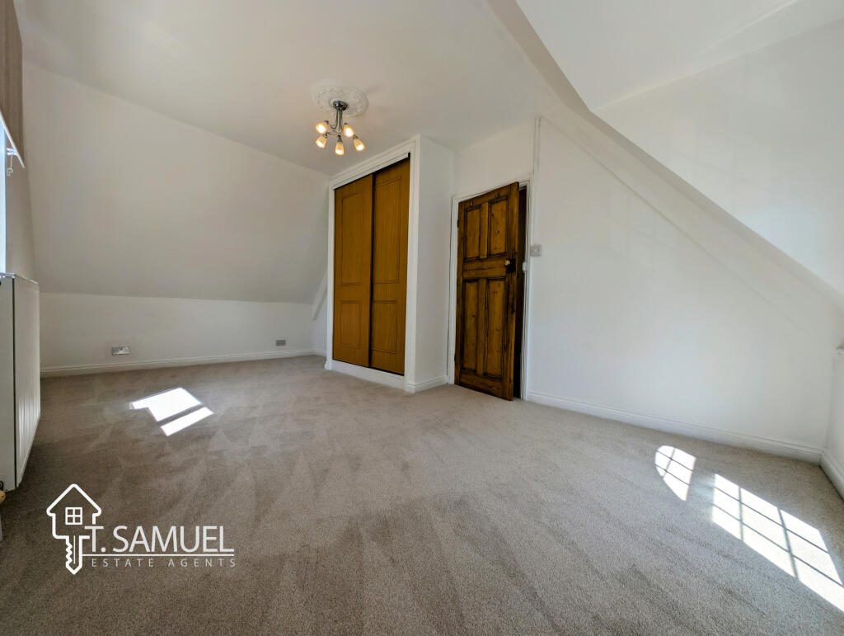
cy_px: 318
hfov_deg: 110.5
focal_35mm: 12
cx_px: 422
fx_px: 293
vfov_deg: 94.6
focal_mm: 2.23
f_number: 1.95
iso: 38
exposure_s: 1/621
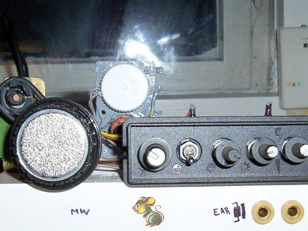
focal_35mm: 47
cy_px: 138
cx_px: 157
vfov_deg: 30.8
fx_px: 418
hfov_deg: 40.4
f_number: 3.84
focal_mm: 5.26
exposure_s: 1/60
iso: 140
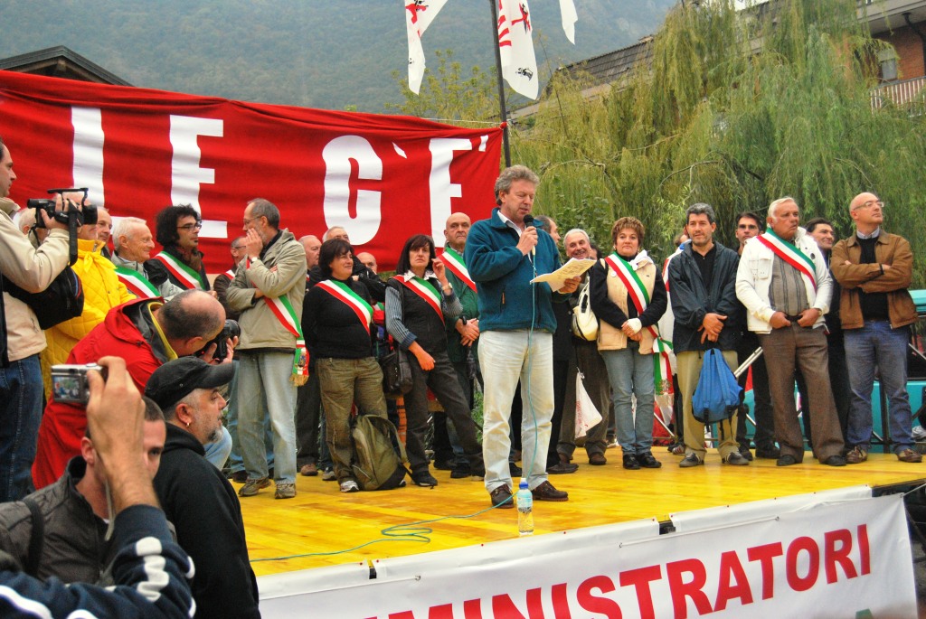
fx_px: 1081
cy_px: 310
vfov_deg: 32.0
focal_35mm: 42
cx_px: 463
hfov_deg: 46.4
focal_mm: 28
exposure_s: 1/125
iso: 800
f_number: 5.6
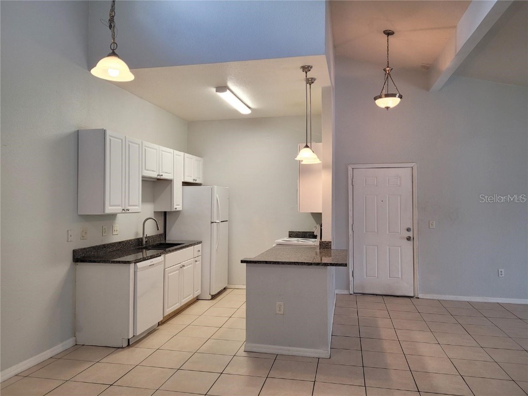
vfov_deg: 53.1
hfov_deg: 67.3
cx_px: 264
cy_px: 198
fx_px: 397
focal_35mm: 26
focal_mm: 5.4
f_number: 1.8
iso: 200
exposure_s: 1/120
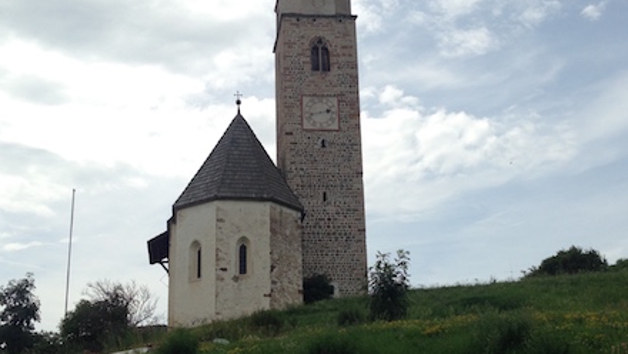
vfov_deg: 24.4
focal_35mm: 49
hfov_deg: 42.1
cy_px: 223
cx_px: 313
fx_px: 816
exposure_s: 1/1808
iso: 50
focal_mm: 4.12
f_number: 2.4
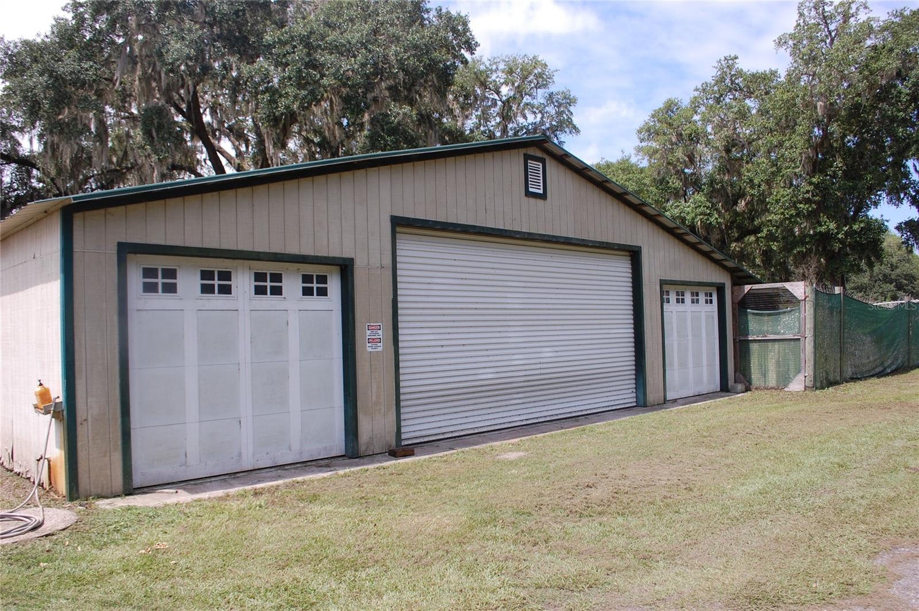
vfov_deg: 47.8
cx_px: 460
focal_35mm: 27
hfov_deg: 67.4
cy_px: 306
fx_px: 688
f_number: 8
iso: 200
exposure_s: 1/250
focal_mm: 18
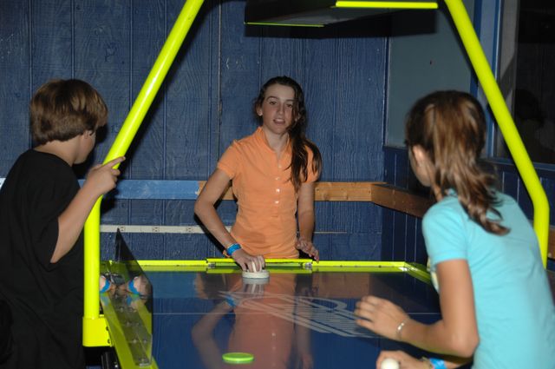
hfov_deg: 21.9
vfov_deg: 14.7
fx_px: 1432
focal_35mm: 93
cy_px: 184
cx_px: 278
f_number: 4.8
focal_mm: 62
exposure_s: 1/125
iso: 200
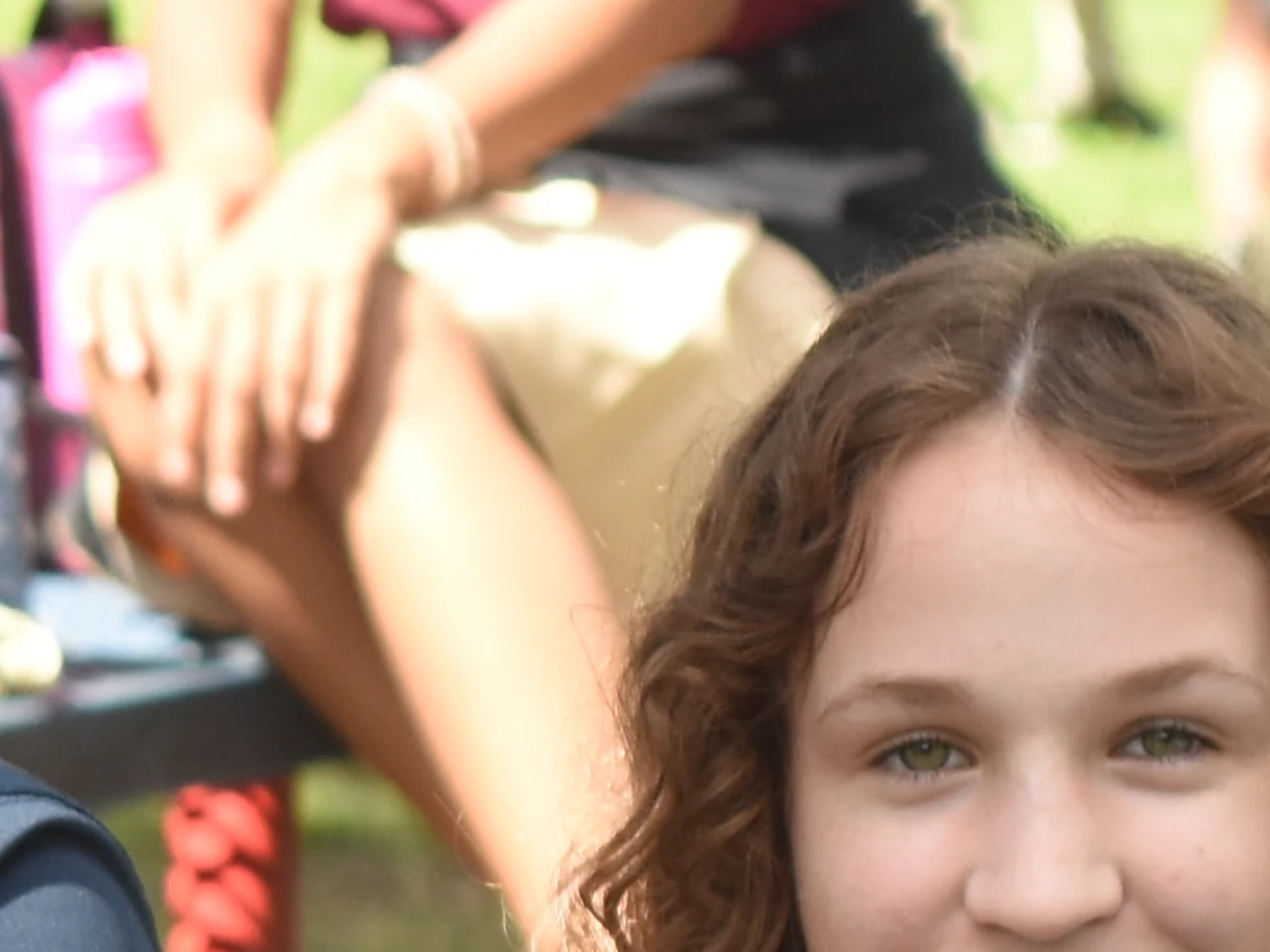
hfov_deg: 4.3
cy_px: 900
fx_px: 16326
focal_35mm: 445
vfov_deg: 3.3
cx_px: -2068
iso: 320
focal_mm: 50
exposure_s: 1/640
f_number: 4
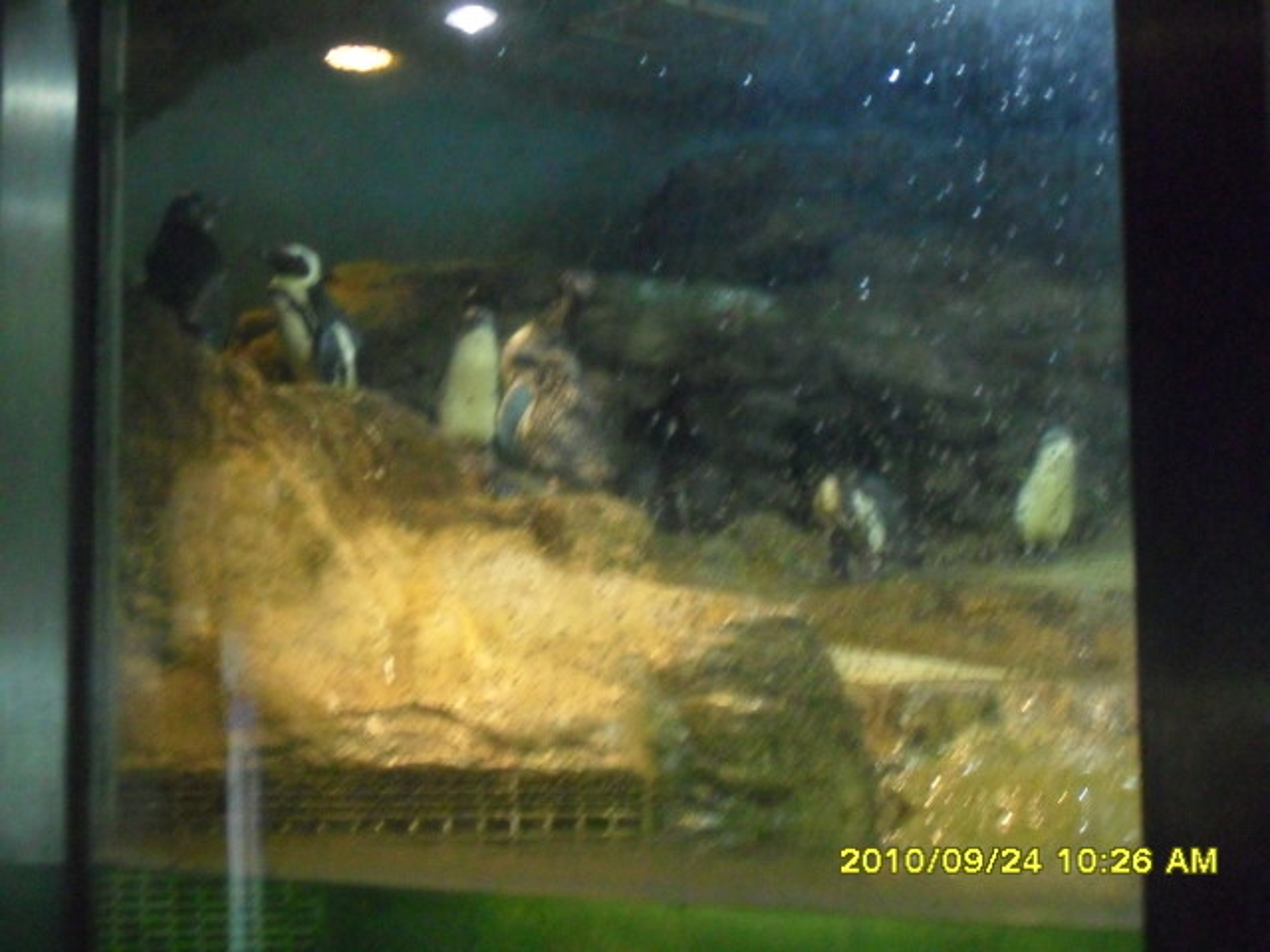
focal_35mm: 70
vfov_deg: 21.0
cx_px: 635
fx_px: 2568
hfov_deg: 27.8
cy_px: 476
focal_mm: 12.3
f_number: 4
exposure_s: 1/15
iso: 800
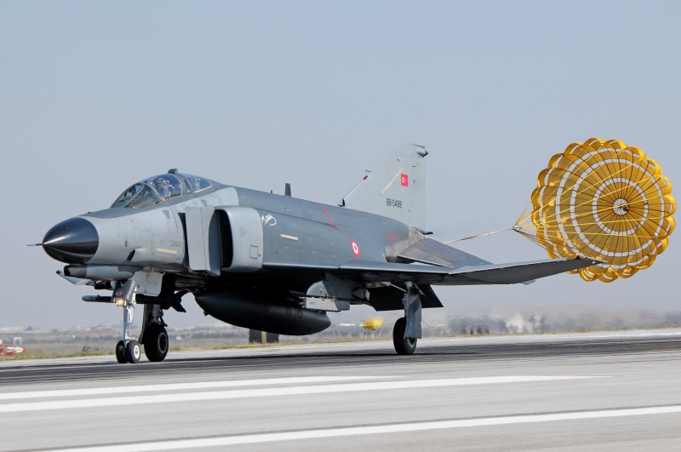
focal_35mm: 300
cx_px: 340
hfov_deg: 6.9
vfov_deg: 4.6
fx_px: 5667
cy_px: 226
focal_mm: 200
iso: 200
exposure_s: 1/1000
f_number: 8
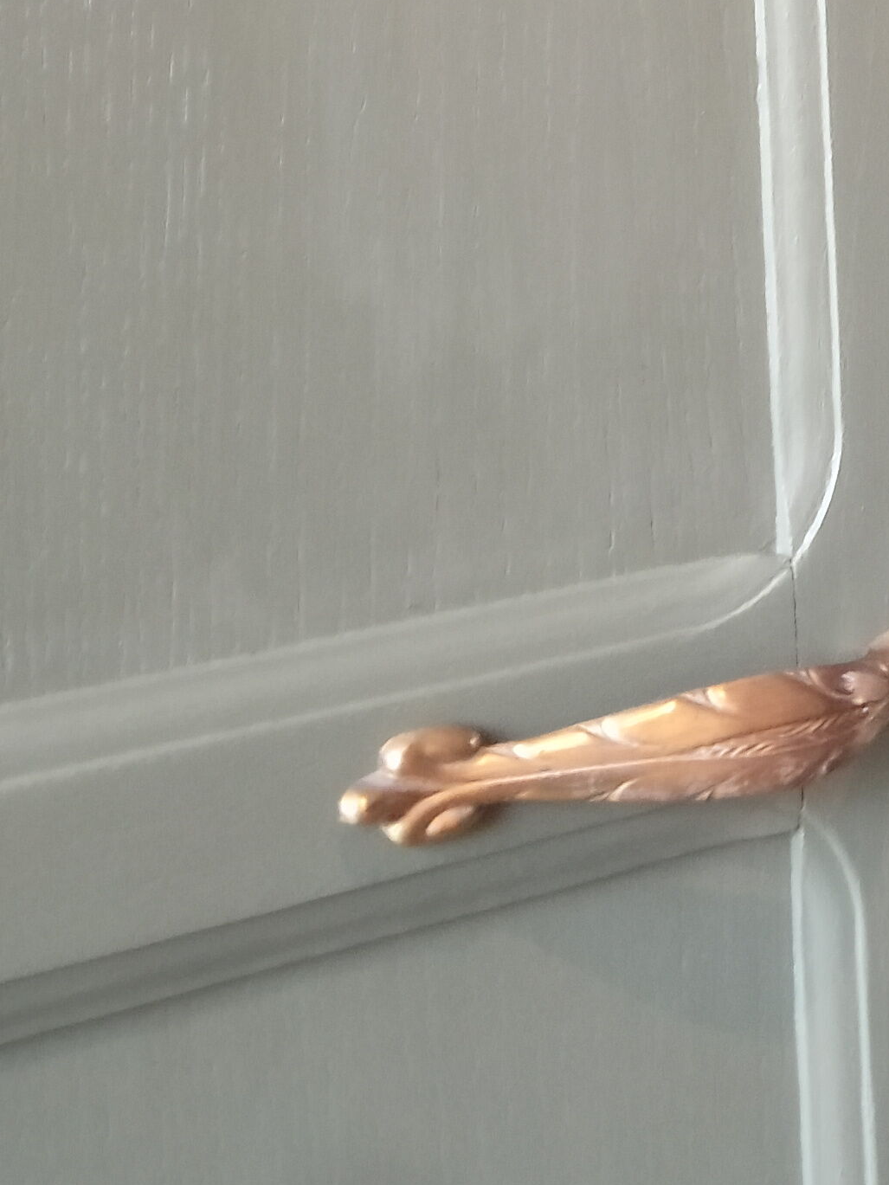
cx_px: 1240
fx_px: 2705
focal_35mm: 79
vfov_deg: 22.8
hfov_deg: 17.2
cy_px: -218
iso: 1024
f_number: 2.2
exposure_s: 1/20
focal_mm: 3.46
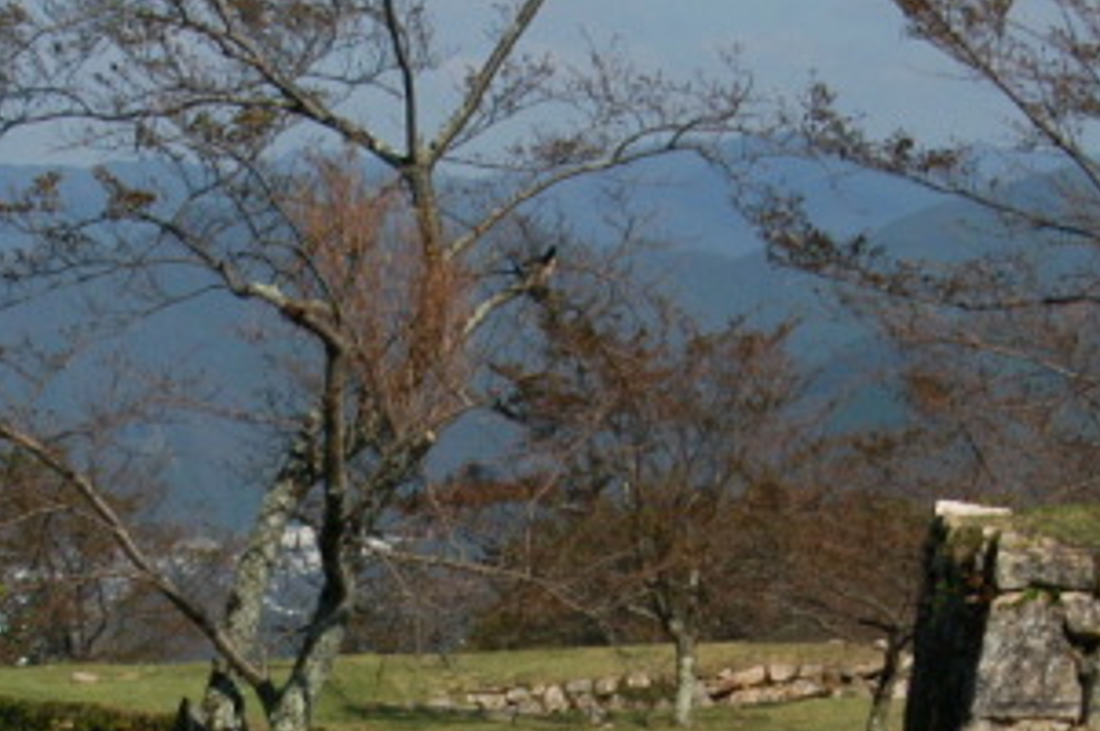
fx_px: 4365
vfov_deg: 9.4
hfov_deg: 14.4
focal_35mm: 143
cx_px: 468
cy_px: 886
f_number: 10
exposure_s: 1/400
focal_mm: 28
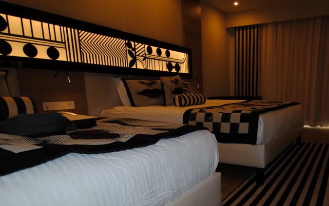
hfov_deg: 67.1
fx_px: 233
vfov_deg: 46.7
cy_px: 141
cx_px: 236
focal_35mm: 26
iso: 200
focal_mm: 10
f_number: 3.5
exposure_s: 1/60
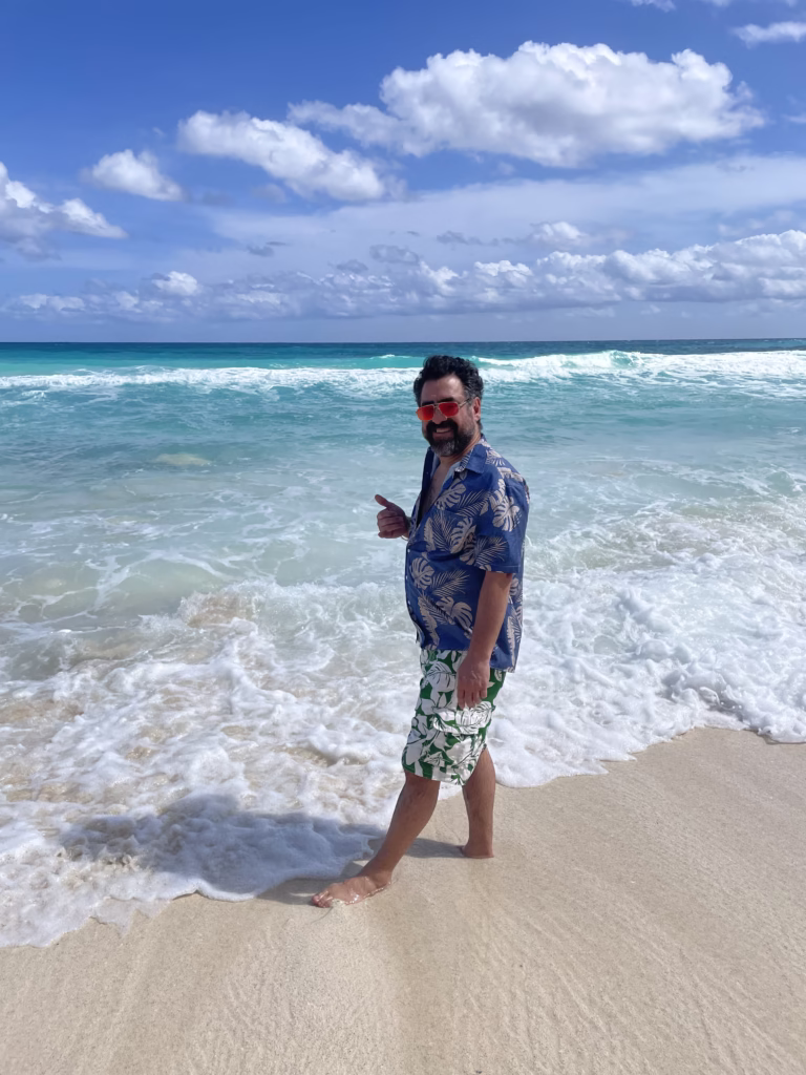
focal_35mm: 26
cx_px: 403
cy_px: 538
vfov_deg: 67.3
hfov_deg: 53.1
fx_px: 807
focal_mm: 4.2
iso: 32
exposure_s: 1/8403
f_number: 1.6
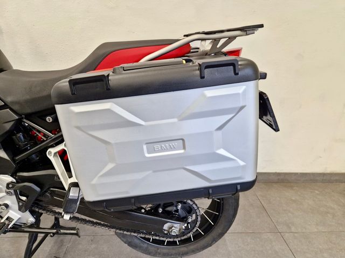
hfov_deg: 73.9
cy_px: 129
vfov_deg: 58.9
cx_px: 172
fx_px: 229
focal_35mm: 23
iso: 800
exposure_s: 1/100
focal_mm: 5.4
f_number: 1.8
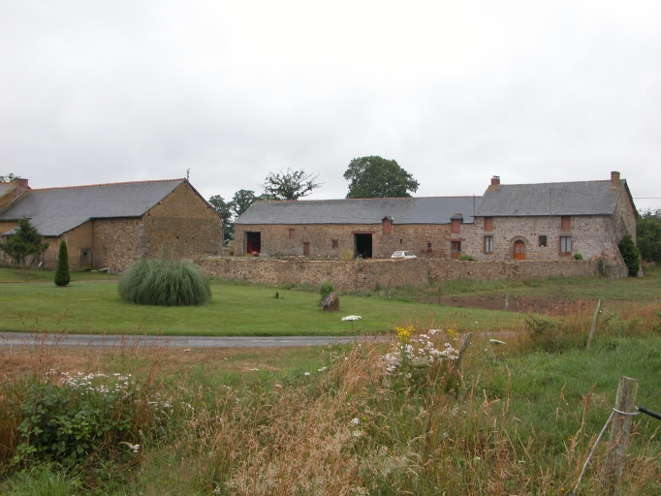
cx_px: 330
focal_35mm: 35
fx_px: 669
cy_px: 248
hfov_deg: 52.6
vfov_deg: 40.7
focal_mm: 8.9
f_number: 5
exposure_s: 1/159
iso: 100
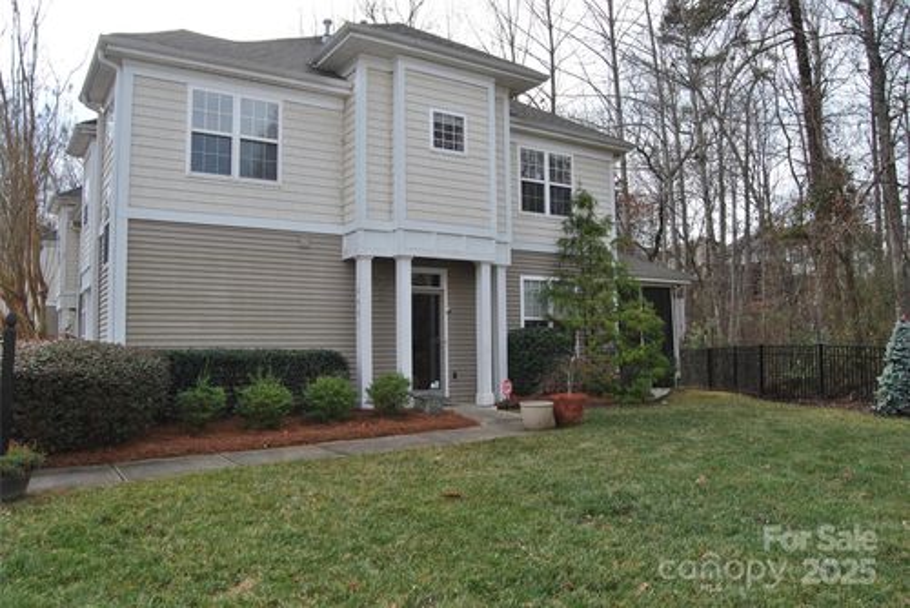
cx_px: 455
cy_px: 304
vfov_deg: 48.0
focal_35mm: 27
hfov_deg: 67.4
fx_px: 683
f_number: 7.1
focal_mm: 18
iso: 100
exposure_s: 1/200
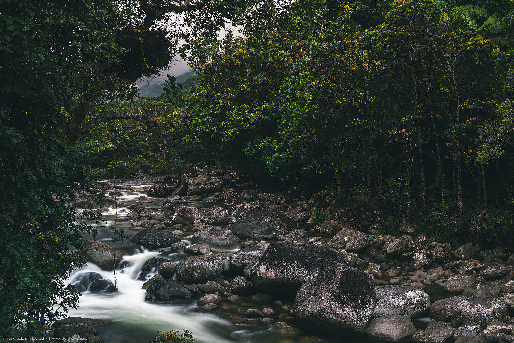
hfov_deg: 48.5
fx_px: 571
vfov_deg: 33.4
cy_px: 172
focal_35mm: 40
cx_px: 257
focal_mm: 40
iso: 64
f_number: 11
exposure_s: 2
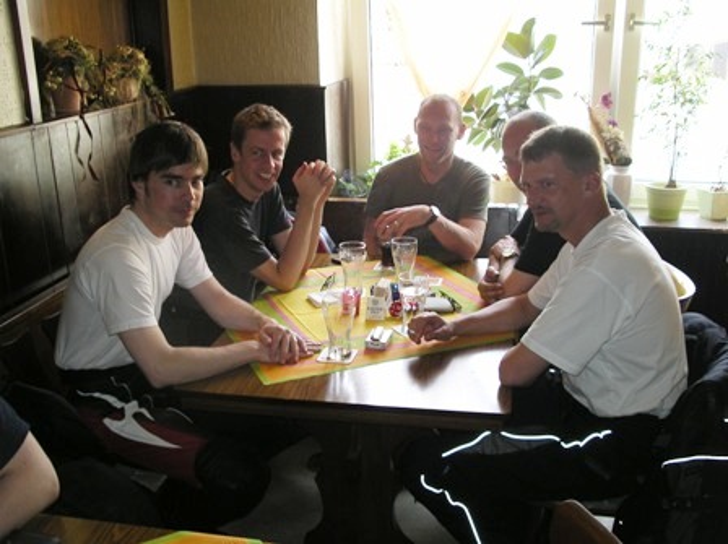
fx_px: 777
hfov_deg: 50.2
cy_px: 272
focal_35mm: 37
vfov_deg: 38.6
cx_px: 364
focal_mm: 7.8
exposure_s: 1/43
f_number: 2.8
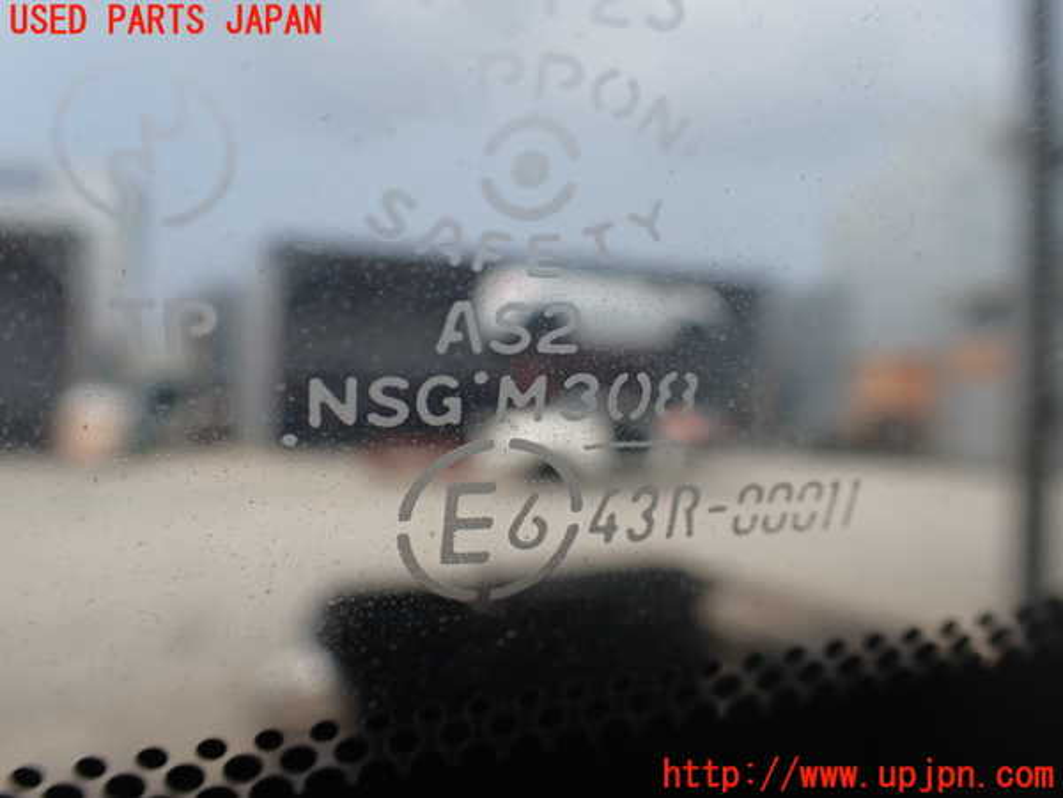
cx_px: 532
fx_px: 921
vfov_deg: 46.8
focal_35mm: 30
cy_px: 399
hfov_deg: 60.0
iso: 100
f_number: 9
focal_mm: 5.4
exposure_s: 1/125
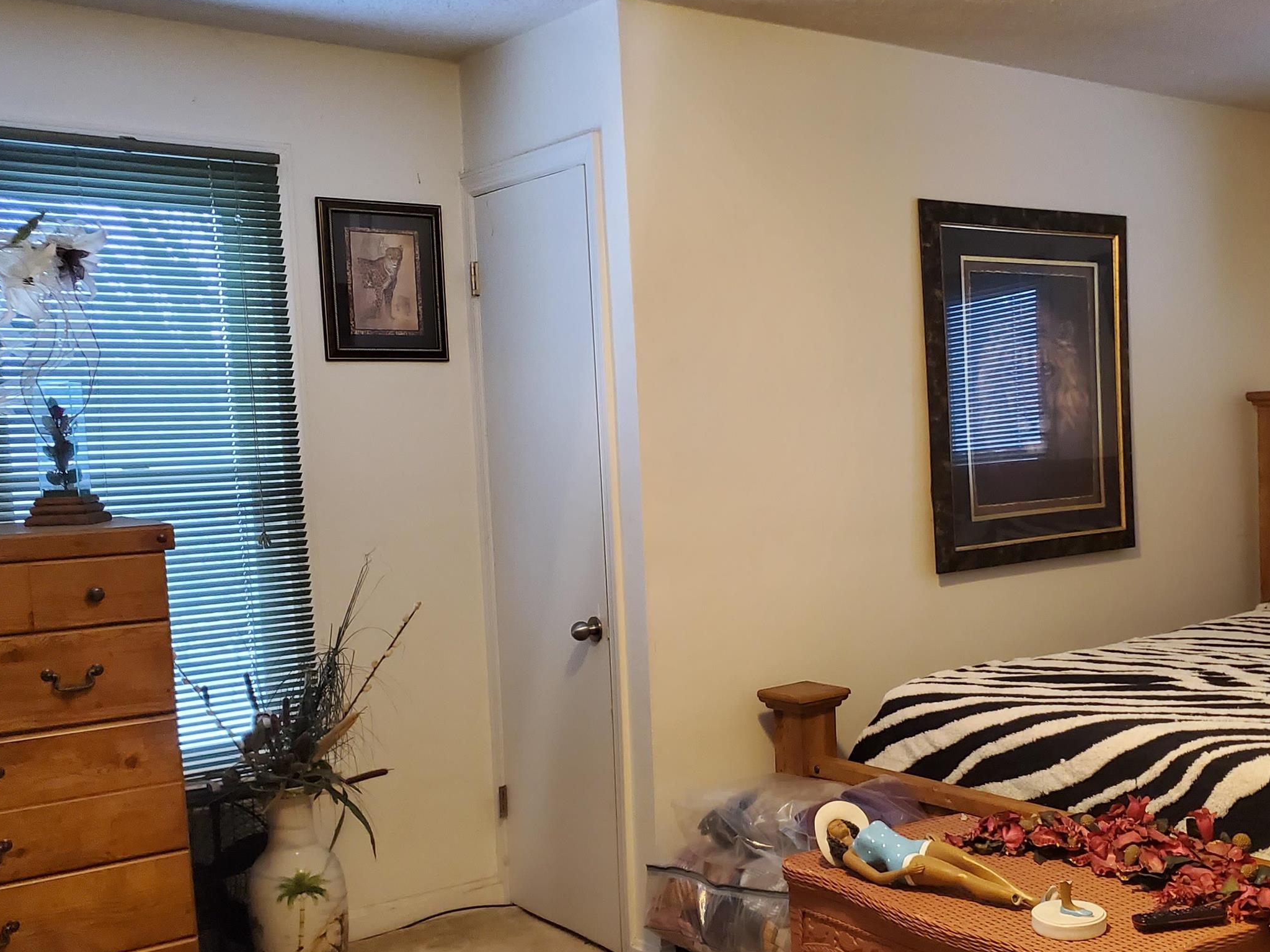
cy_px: 610
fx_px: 1431
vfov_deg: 36.5
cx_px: 836
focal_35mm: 39
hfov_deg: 47.2
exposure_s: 1/40
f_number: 1.5
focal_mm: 4.3
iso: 640
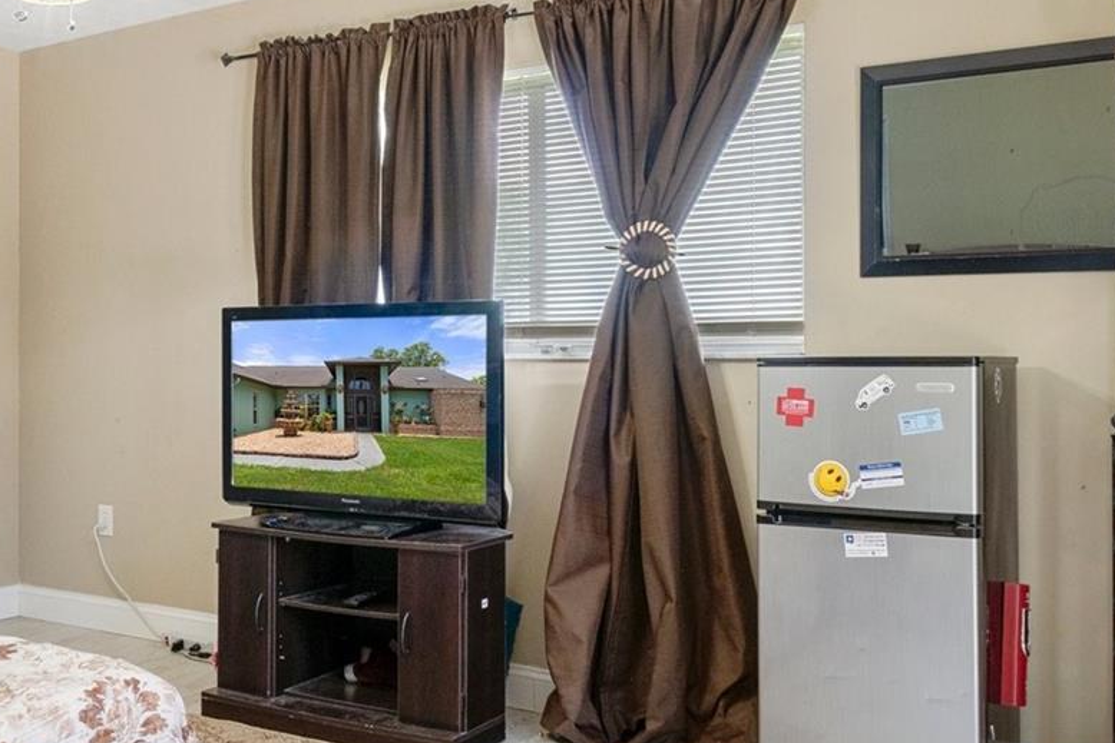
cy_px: 328
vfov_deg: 35.9
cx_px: 436
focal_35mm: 37
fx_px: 1146
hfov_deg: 51.5
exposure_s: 1/2
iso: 500
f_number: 8
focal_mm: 12
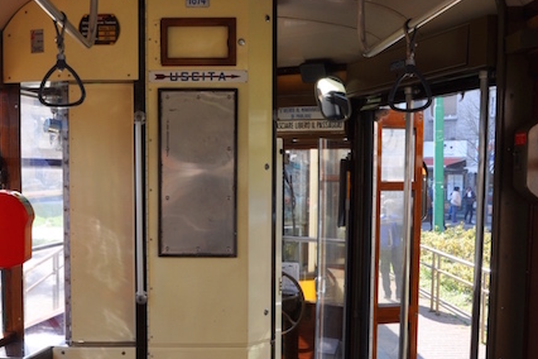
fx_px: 729
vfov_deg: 27.5
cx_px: 193
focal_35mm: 49
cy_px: 241
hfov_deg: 40.2
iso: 200
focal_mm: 21
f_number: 8
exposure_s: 1/60
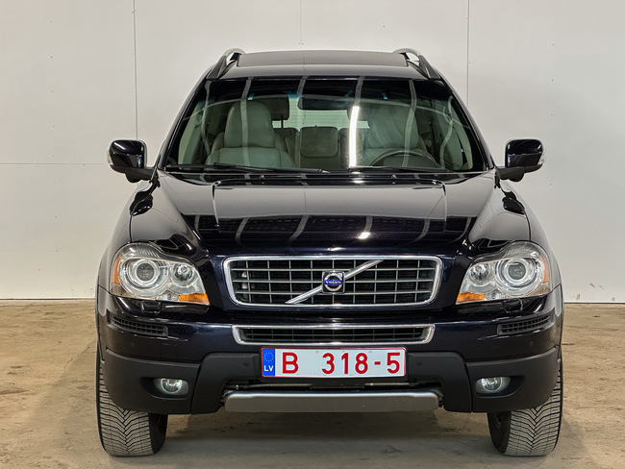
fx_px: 1391
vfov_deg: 19.2
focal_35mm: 77
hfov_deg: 25.3
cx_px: 312
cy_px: 234
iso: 320
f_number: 2.8
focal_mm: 9
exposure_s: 1/50
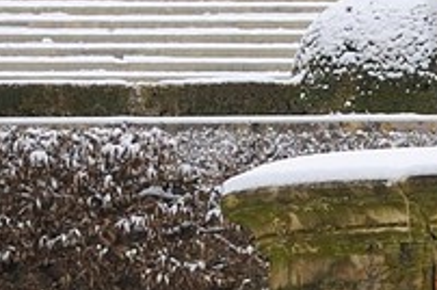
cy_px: -110
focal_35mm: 649
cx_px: 1300
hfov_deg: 3.1
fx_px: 7866
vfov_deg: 2.1
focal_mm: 82
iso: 400
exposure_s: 1/160
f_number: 8
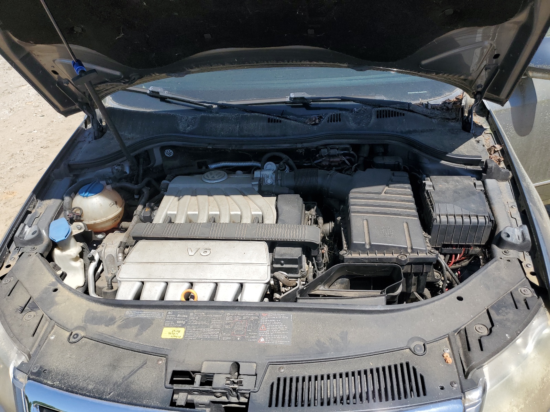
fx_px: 413
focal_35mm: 26
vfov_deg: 53.1
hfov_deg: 67.3
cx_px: 275
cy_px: 206
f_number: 1.5
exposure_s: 1/2500
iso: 50
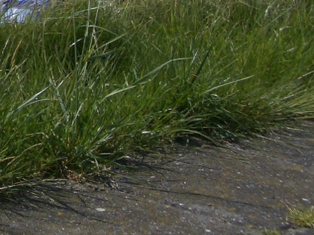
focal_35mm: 149
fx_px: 1351
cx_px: -213
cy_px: -113
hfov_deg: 12.3
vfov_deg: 9.7
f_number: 4.6
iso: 50
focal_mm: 6.8
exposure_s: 1/800
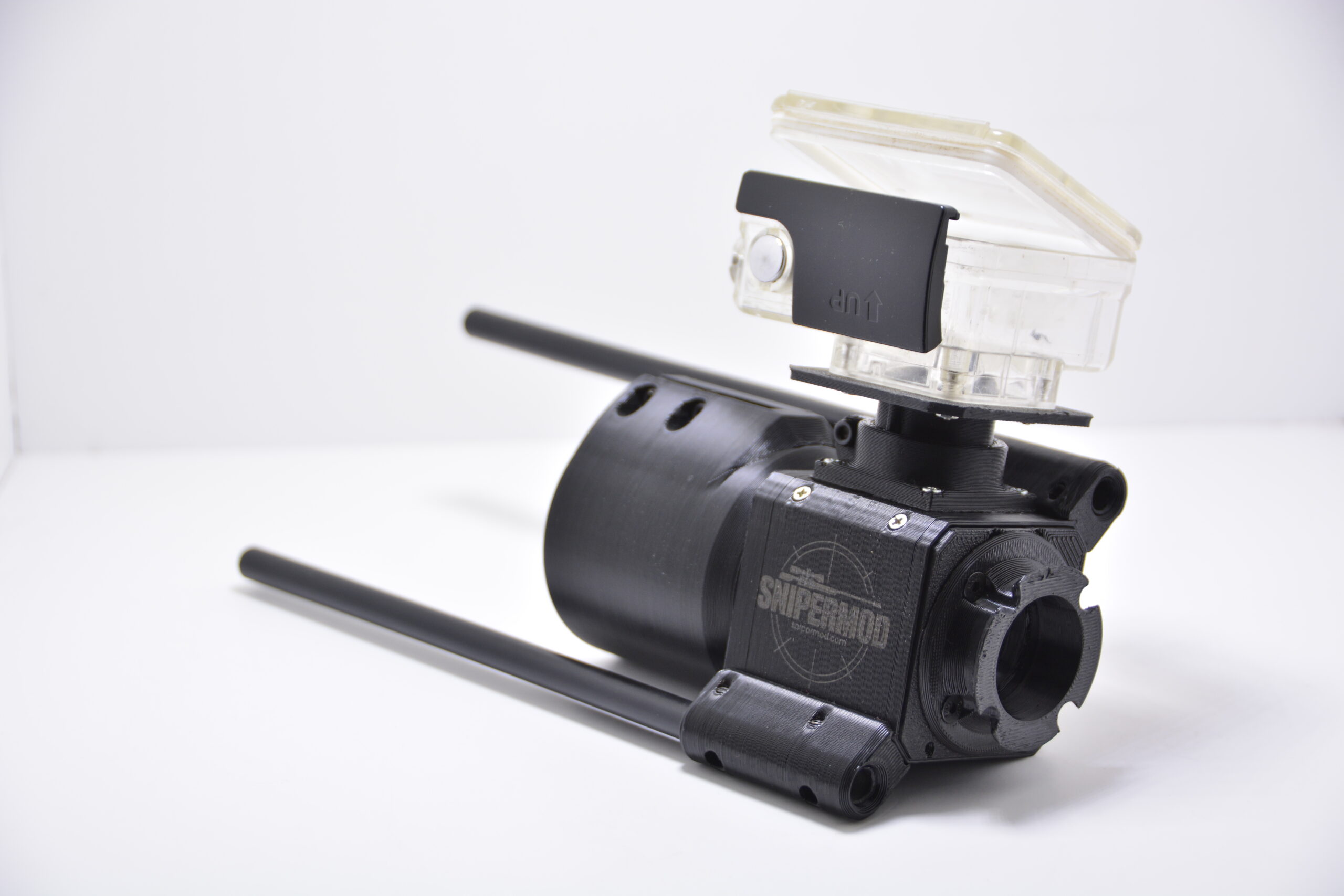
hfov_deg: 19.5
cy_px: 448
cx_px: 672
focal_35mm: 105
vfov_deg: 13.0
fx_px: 3920
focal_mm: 70
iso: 250
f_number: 5
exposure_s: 1/250
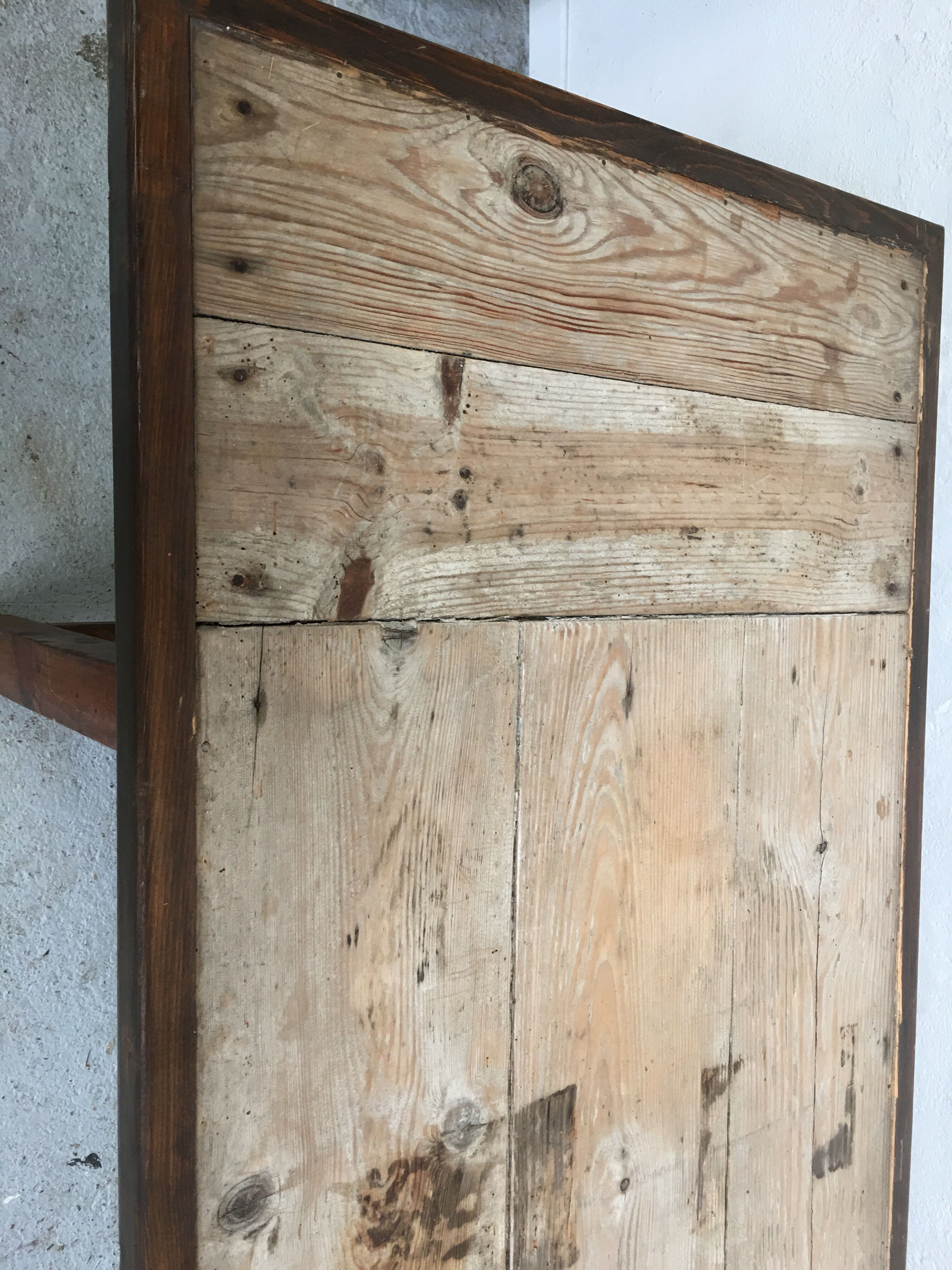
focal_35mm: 29
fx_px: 1063
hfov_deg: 48.2
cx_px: 476
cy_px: 635
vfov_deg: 61.7
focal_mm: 4.15
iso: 32
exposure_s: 1/17
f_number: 2.2
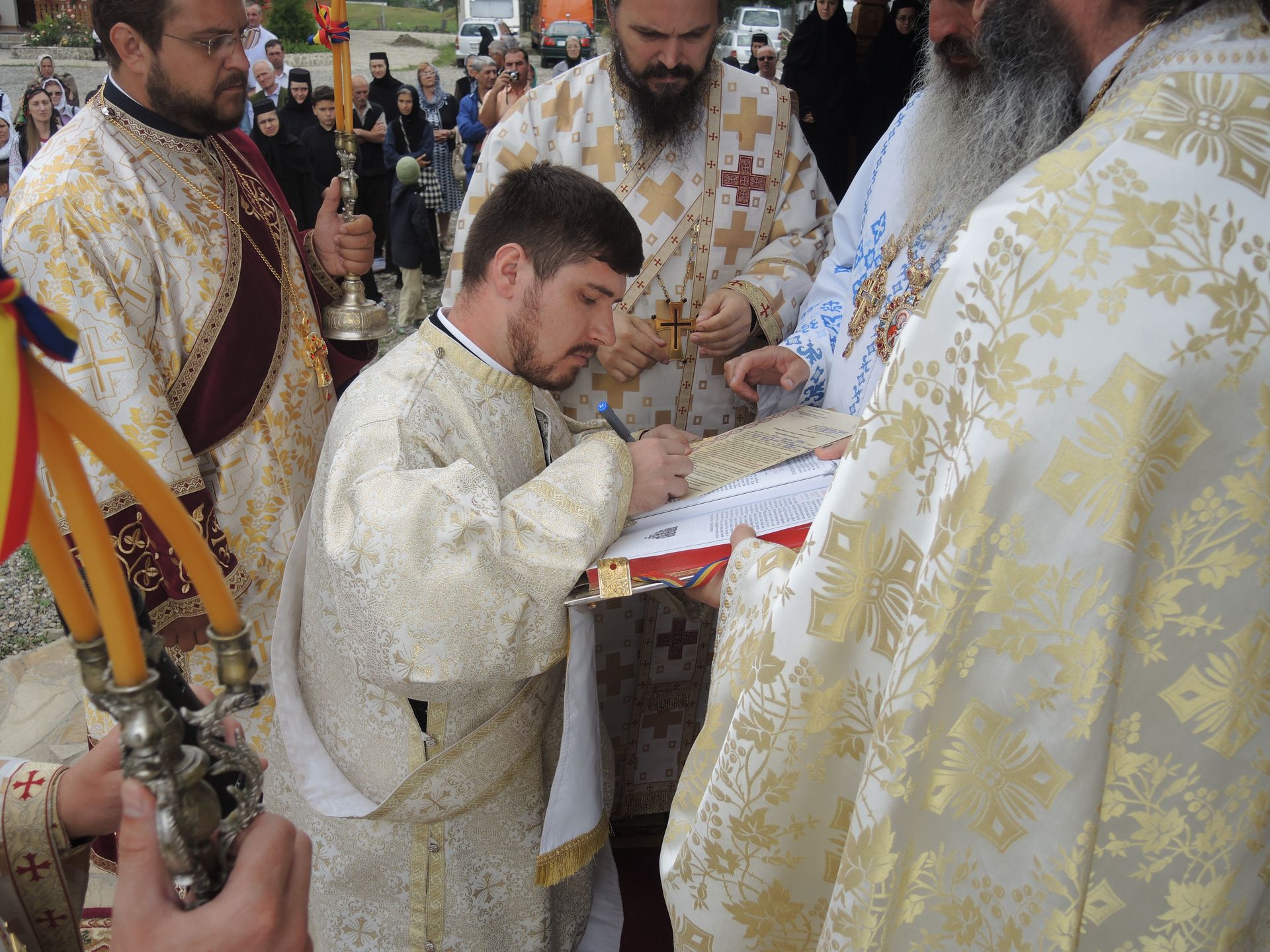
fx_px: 1101
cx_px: 635
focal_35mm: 30
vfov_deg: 46.8
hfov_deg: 60.0
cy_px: 476
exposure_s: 1/1250
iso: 100
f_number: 2.2
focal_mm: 6.5
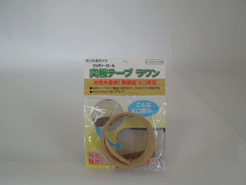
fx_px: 178
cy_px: 92
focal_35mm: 25
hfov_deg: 69.4
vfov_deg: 54.9
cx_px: 123
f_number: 3.3
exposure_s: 1/160
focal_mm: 4.5
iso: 100
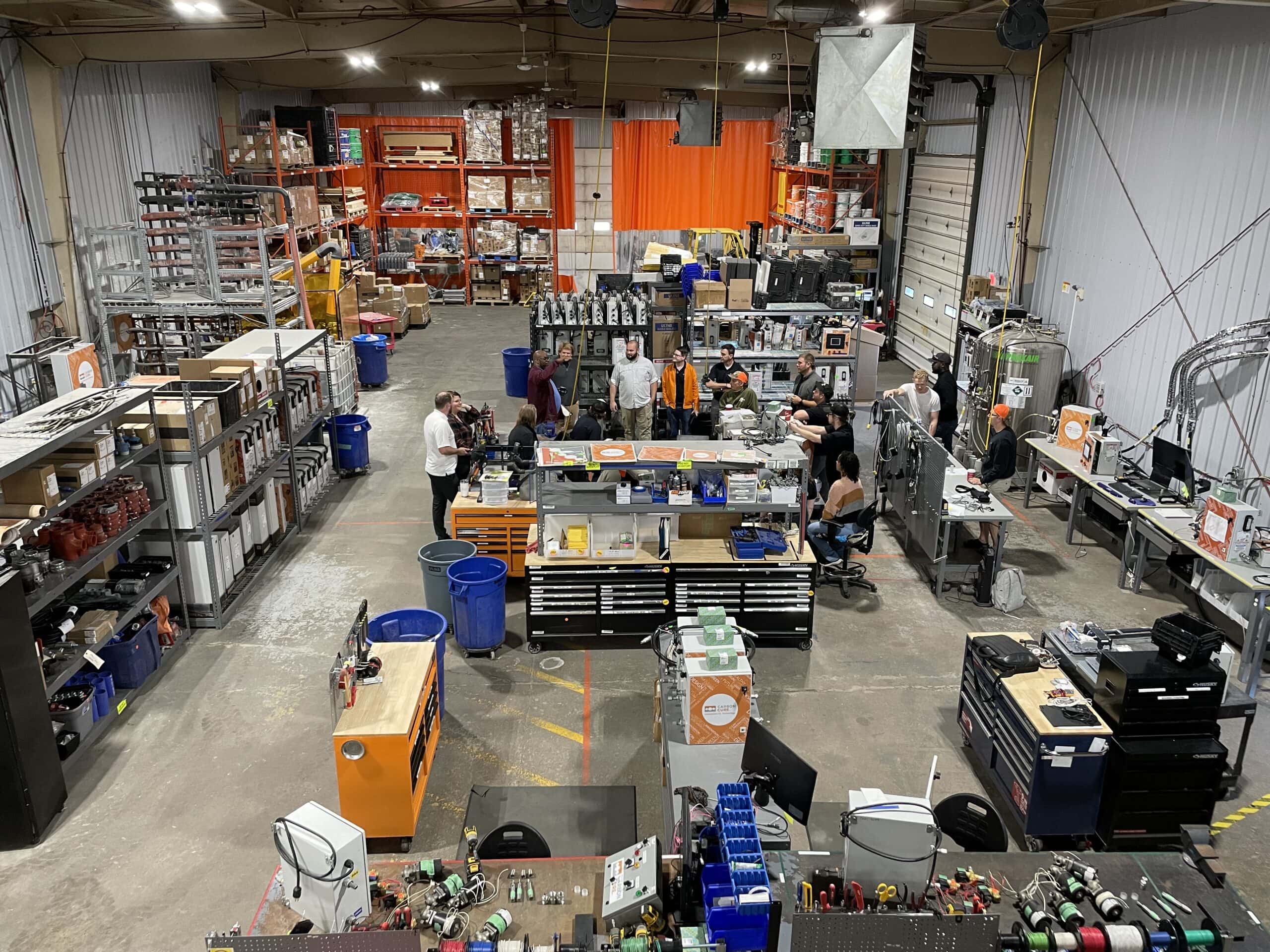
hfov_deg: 67.3
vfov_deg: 53.1
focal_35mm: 26
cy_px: 476
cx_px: 635
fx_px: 954
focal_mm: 4.2
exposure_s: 1/60
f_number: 1.6
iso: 200
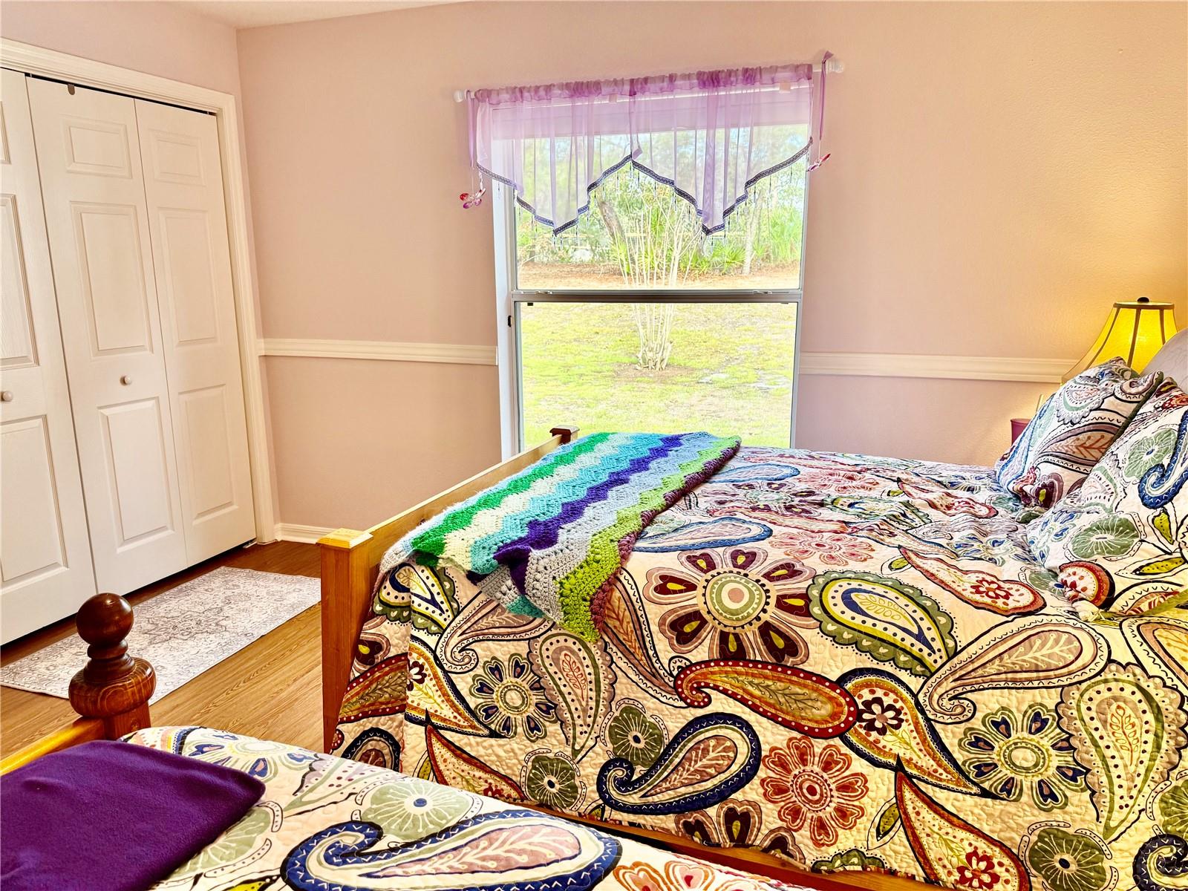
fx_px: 824
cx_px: 594
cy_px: 446
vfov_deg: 56.8
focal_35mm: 24
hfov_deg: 71.6
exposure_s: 1/120
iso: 80
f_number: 1.78
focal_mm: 6.76
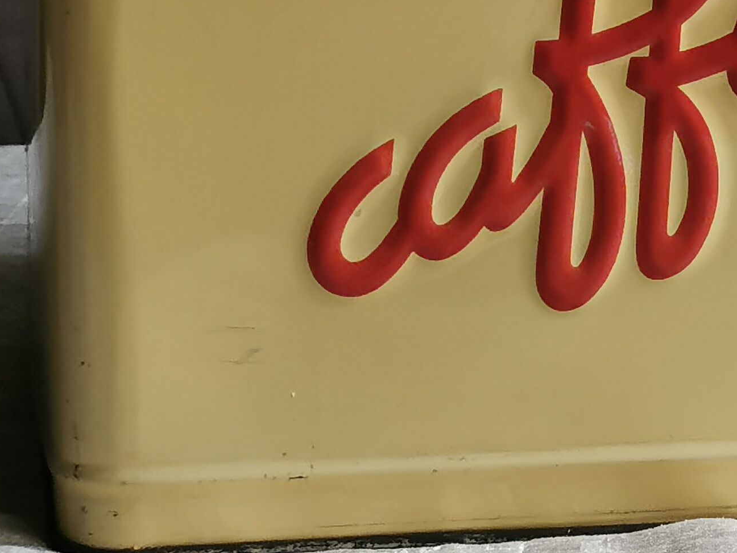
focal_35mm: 214
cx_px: 775
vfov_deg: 6.9
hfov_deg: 9.2
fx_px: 4556
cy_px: -71
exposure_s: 1/100
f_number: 1.8
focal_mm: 5.58
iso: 80
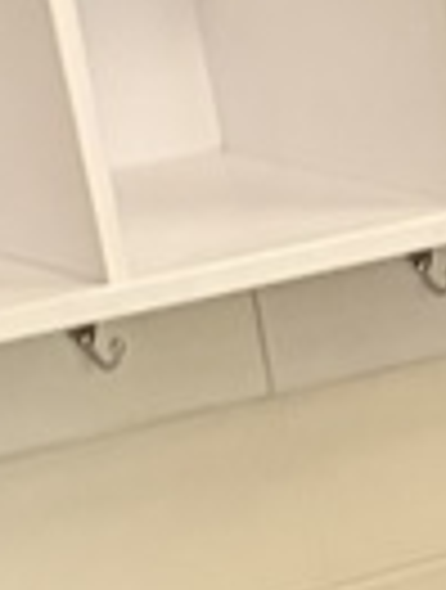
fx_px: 3197
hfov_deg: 7.3
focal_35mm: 187
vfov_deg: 7.7
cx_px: 1203
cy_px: 2229
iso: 640
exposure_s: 1/60
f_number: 1.78
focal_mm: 6.76
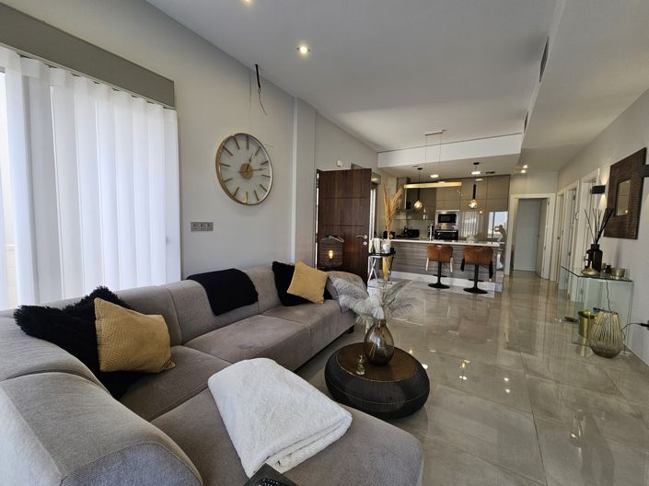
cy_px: 243
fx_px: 244
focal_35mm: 13
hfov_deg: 106.2
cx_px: 324
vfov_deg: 89.9
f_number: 2.2
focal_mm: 2.2
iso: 50
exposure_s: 1/119
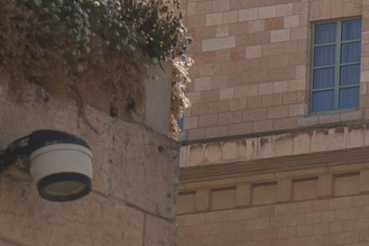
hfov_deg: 5.0
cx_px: 902
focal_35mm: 397
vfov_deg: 3.4
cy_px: 500
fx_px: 4067
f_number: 4.5
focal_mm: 51
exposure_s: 1/1000
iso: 100
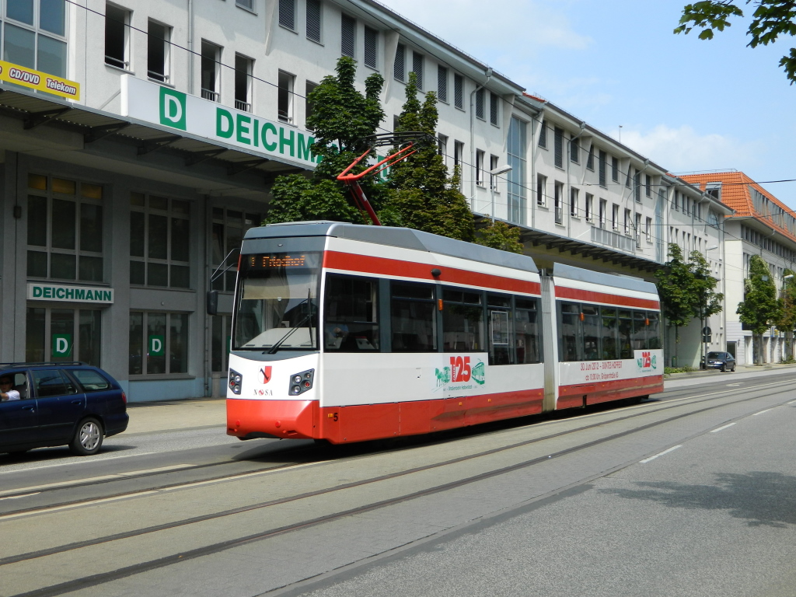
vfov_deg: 30.9
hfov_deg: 40.4
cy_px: 298
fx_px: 1081
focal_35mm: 47
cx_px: 398
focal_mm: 8.4
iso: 80
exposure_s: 1/640
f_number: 3.6
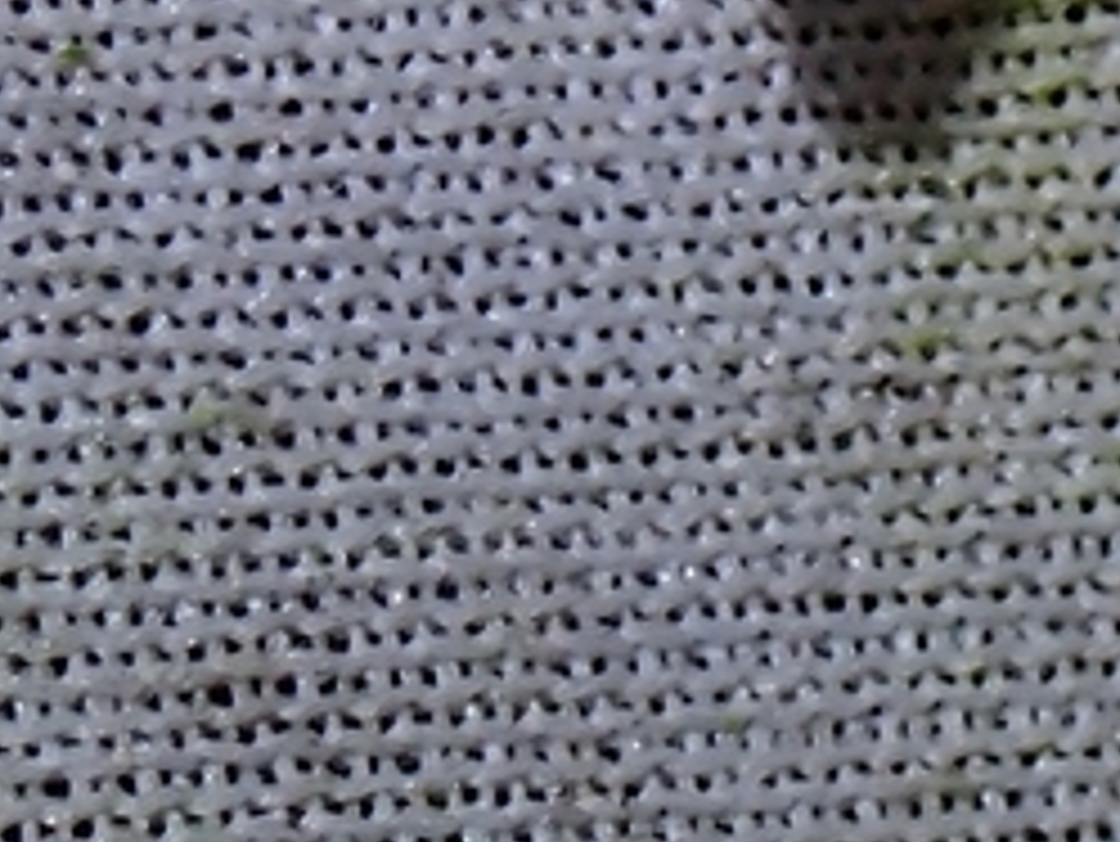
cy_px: -898
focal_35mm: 458
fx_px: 14826
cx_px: 778
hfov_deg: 4.3
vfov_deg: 3.2
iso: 125
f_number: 6.3
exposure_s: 1/400
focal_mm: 18
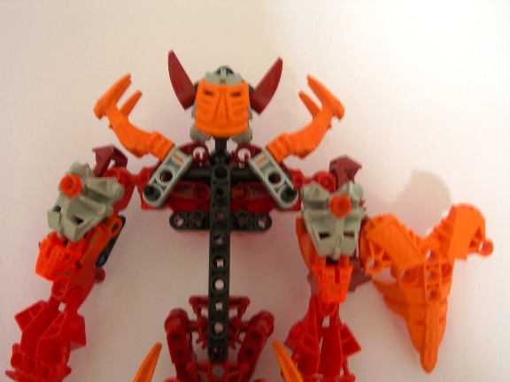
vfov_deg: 35.1
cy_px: 191
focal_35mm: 41
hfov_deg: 45.8
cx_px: 255
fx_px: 604
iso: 50
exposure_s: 1/18.2
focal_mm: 8.5
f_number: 2.9
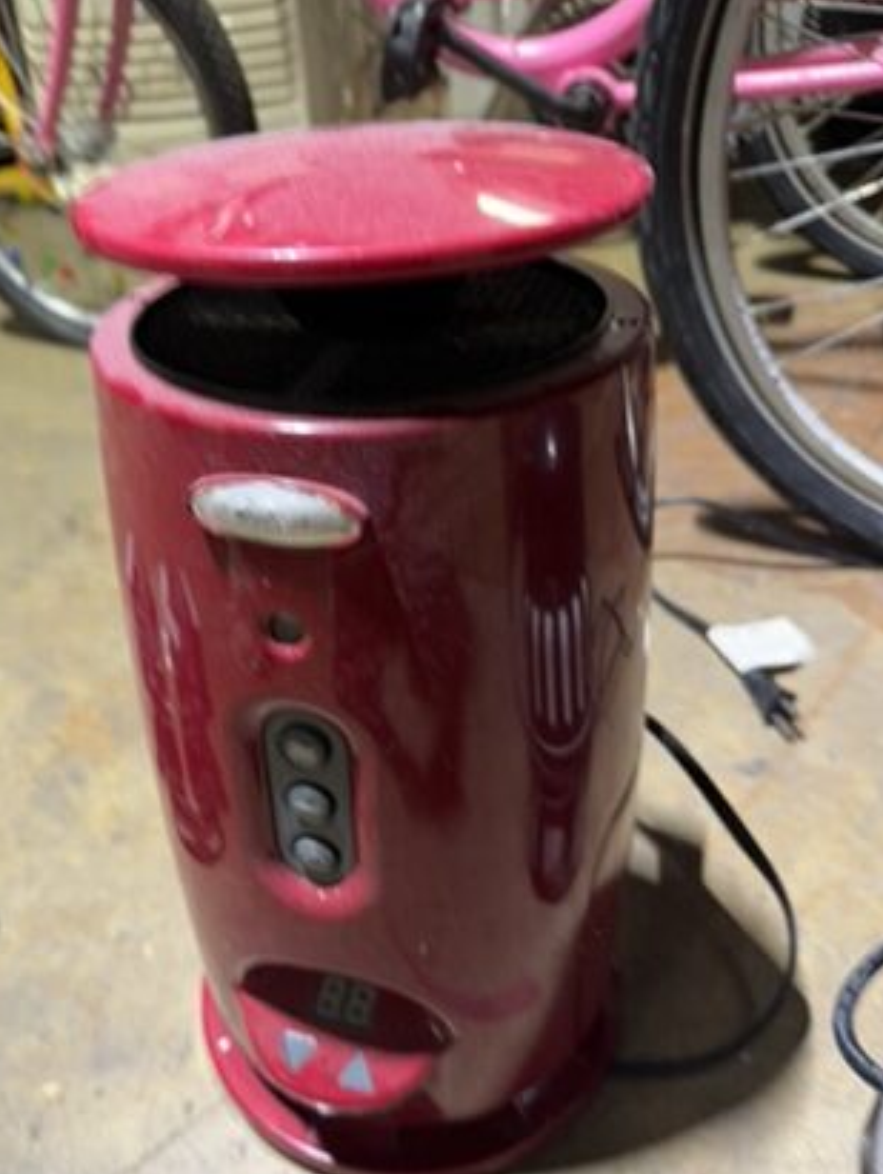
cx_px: 397
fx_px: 951
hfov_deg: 49.7
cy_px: 680
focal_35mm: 28
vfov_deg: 63.0
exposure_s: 1/30
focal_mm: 6.76
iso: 160
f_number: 1.78
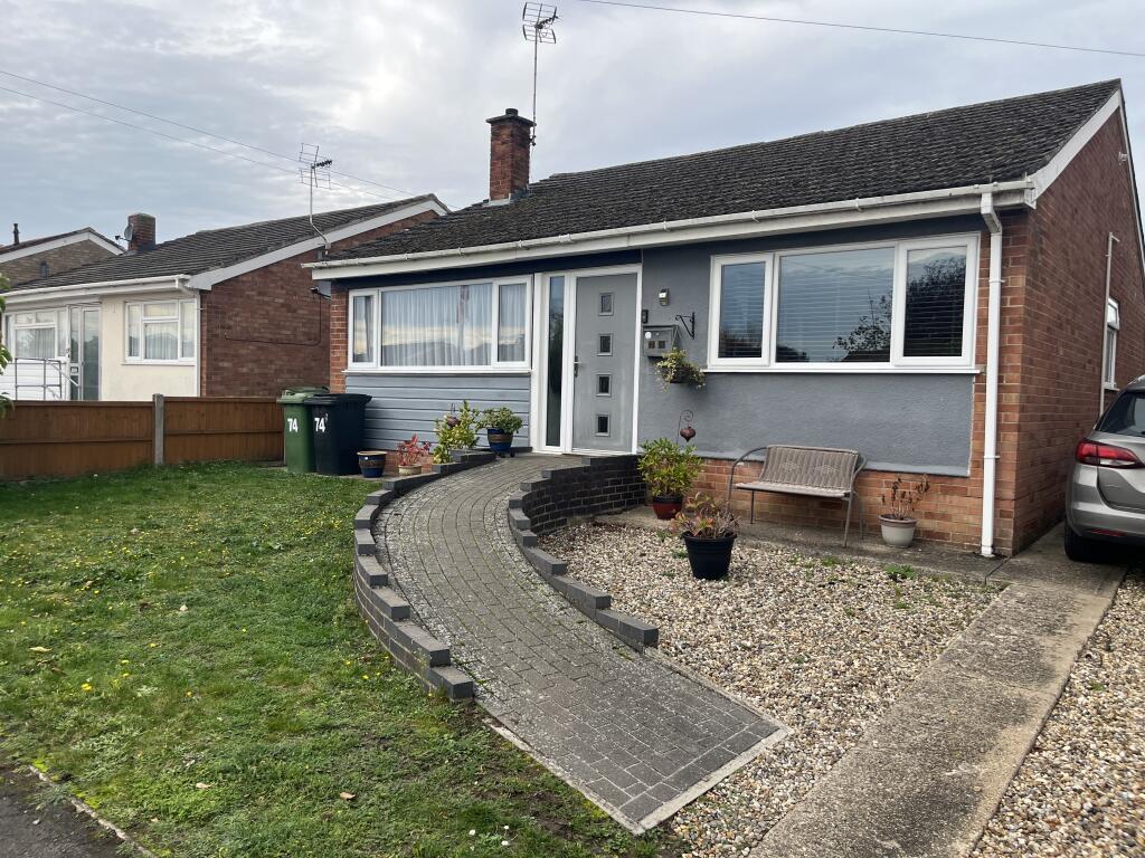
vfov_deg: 53.1
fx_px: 860
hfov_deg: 67.3
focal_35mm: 26
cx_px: 572
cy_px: 429
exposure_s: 1/827
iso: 50
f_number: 1.6
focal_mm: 5.1
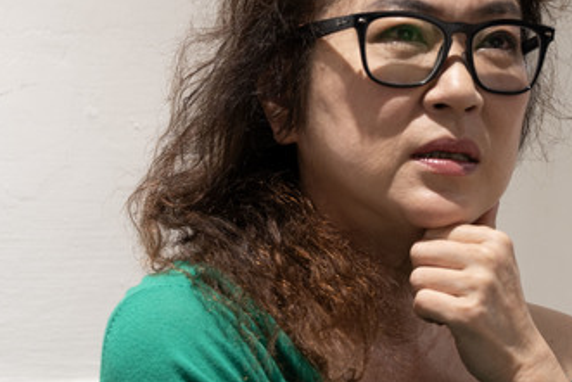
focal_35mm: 169
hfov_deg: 12.2
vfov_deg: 8.1
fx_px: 2686
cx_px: 271
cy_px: 180
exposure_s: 1/250
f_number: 2.8
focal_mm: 70
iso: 800
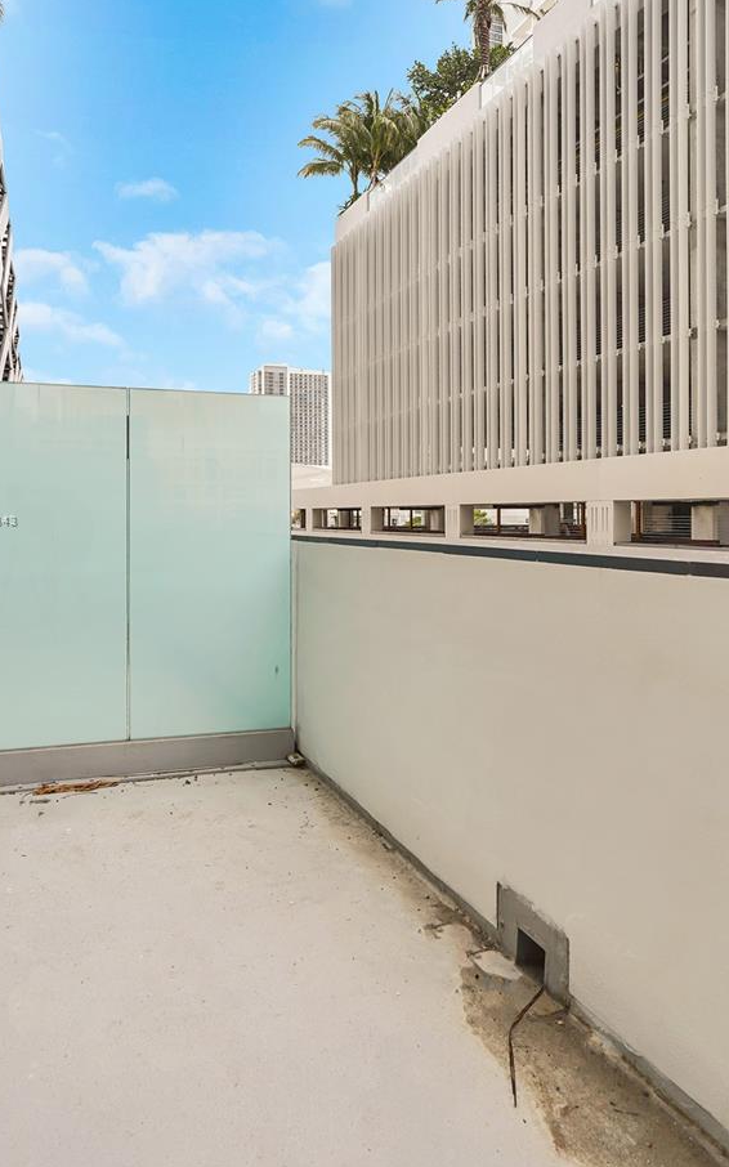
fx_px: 859
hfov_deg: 45.9
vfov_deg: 68.2
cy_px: 520
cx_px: 421
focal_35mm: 27
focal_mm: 20
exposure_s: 1/250
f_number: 5.6
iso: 100
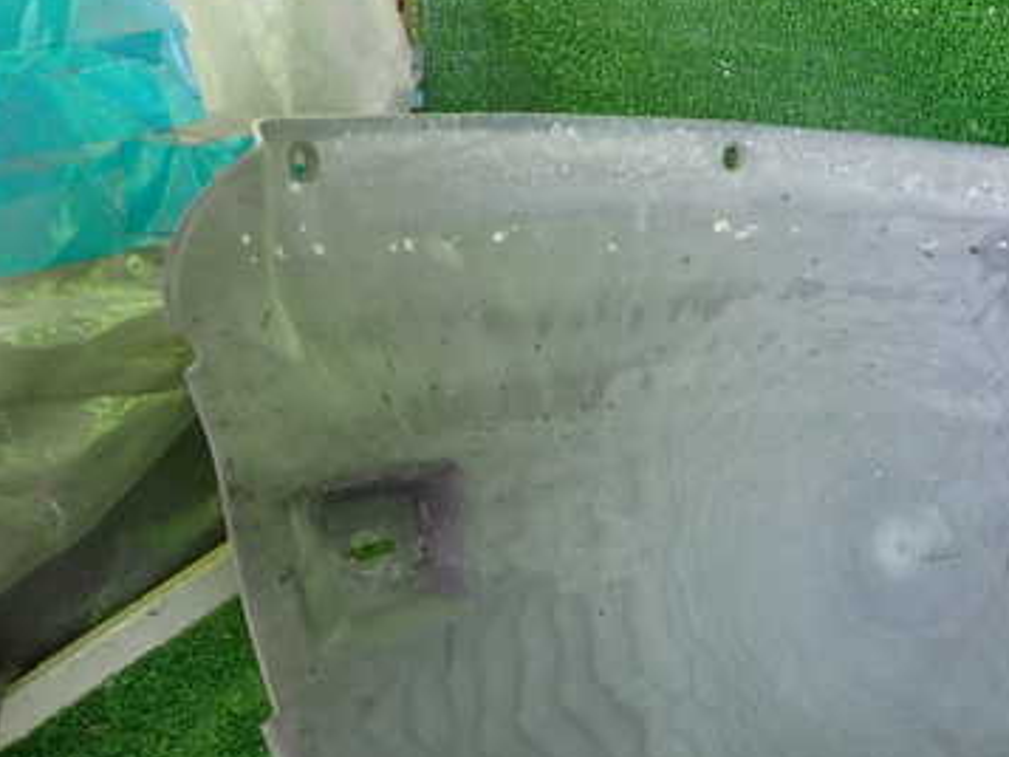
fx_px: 1225
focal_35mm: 42
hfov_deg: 42.9
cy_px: 528
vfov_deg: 33.9
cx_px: 791
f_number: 2
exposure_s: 1/80
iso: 200
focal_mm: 4.5
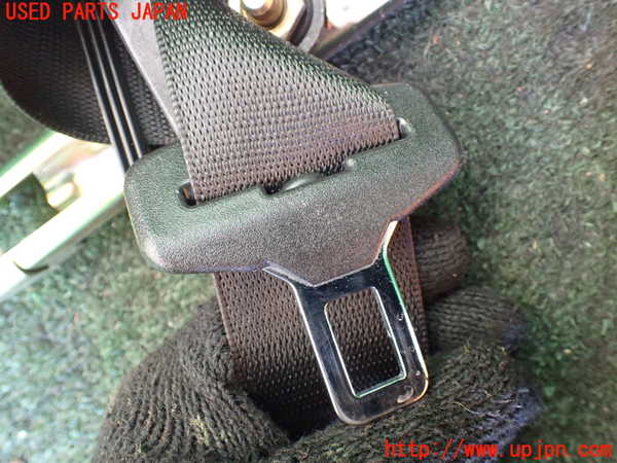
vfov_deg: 46.8
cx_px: 308
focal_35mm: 30
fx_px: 535
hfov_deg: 60.0
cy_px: 232
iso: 800
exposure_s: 1/40
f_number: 2.3
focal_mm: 5.4
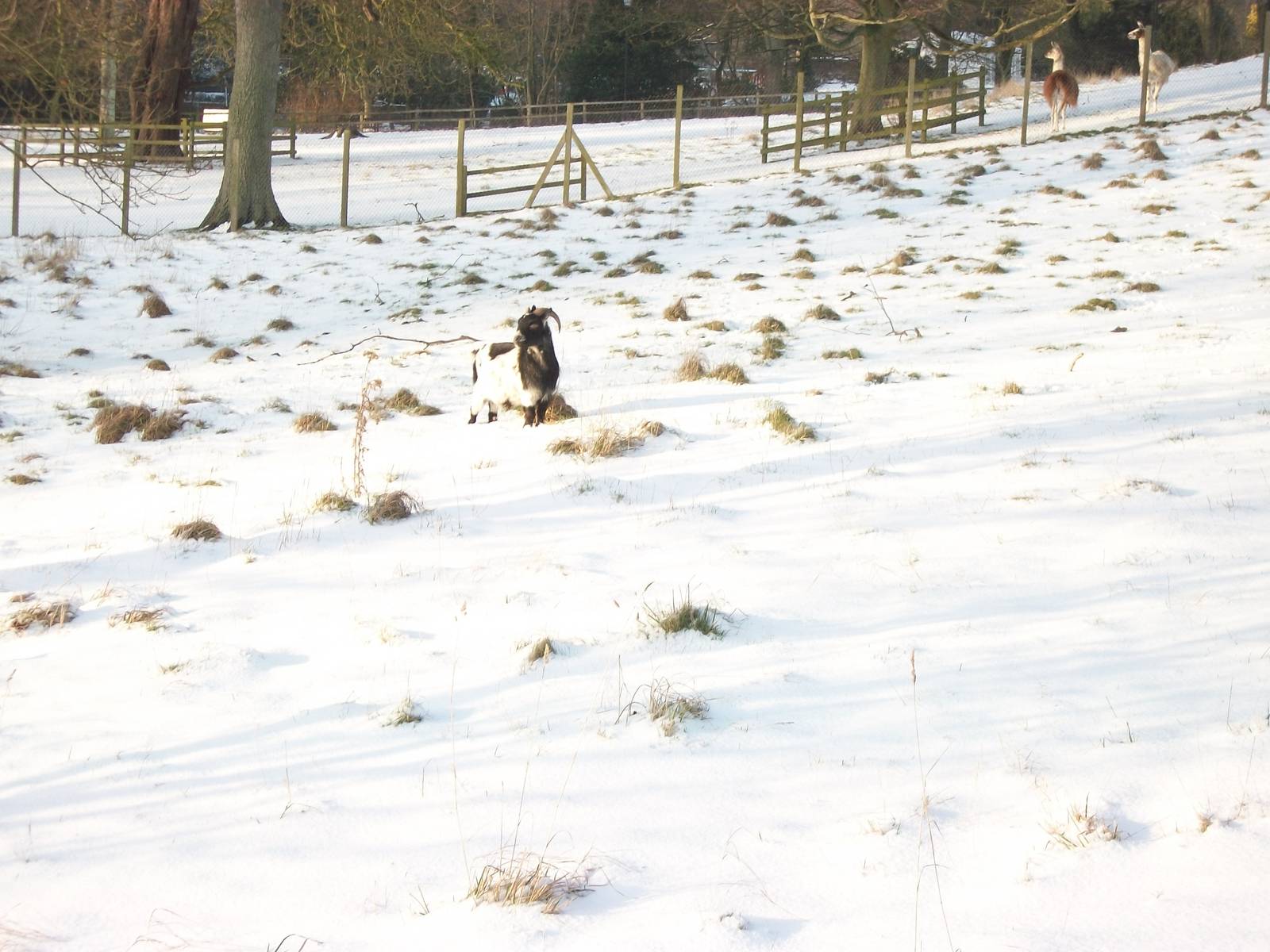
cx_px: 635
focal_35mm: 77
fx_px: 2825
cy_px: 476
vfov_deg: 19.1
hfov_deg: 25.3
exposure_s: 1/125
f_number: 4.6
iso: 80
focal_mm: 13.7
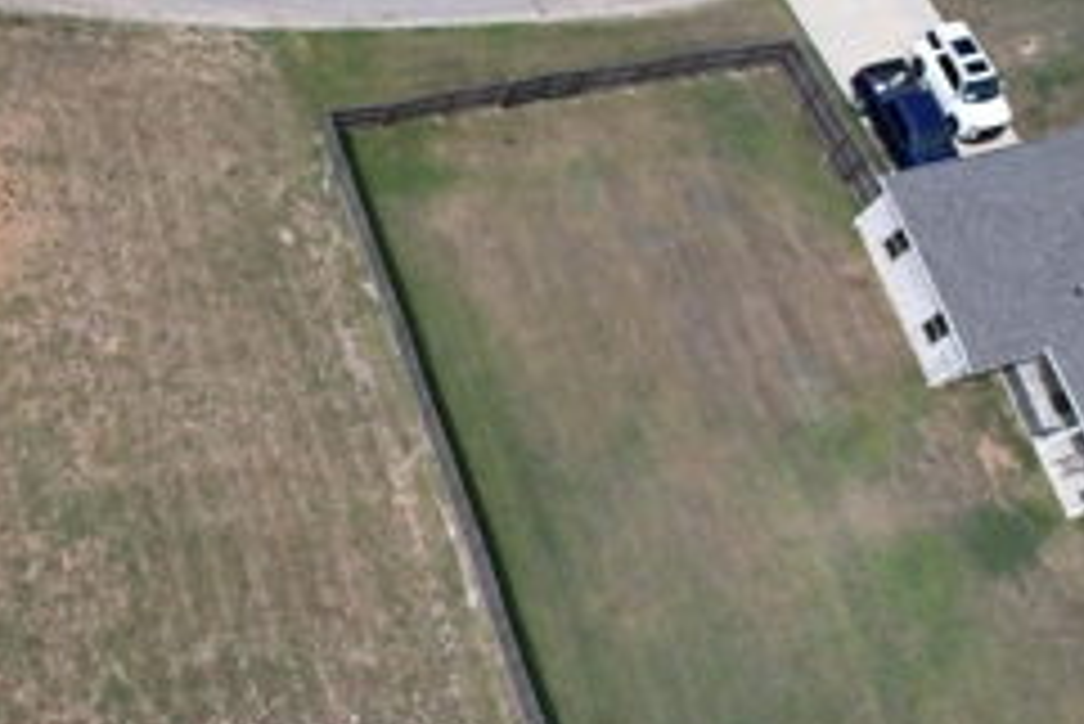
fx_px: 1235
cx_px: 135
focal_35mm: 41
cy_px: 526
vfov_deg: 32.2
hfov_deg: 43.8
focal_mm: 8.38
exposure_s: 1/2000
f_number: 2.8
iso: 100
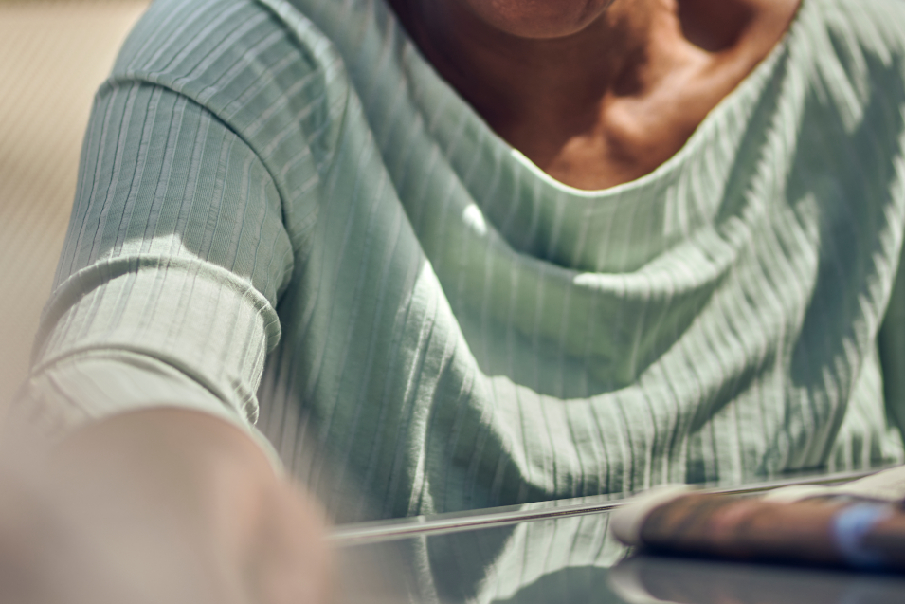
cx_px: 319
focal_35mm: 178
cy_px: 78
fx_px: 4475
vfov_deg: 7.7
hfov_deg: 11.5
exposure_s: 1/4000
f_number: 1.6
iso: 100
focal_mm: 85
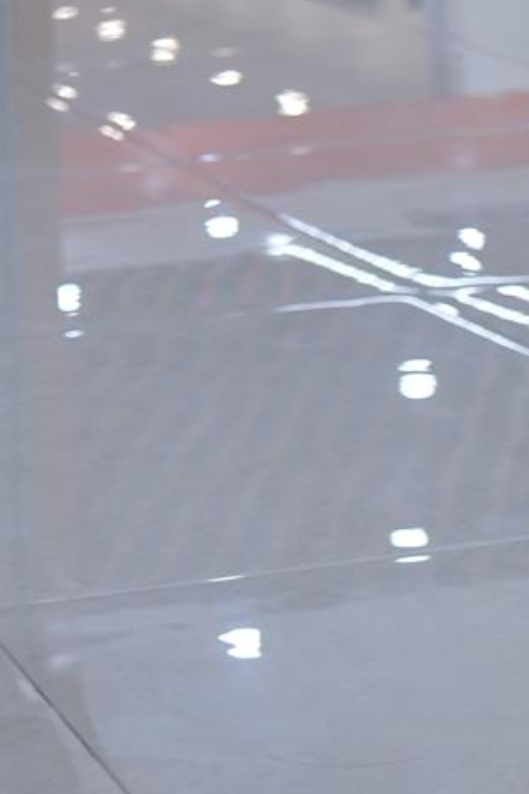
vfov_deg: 14.8
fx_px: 2755
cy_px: -505
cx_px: -323
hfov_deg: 10.5
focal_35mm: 125
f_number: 3.2
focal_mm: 35
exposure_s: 1/320
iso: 900
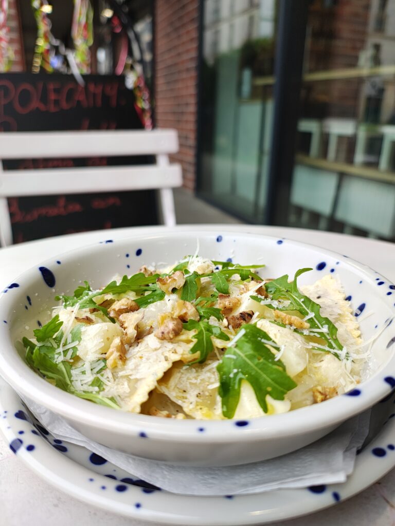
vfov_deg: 69.4
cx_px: 198
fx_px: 380
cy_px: 263
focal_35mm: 25
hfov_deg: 54.9
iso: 152
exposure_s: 1/100
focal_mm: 5.89
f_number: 1.4
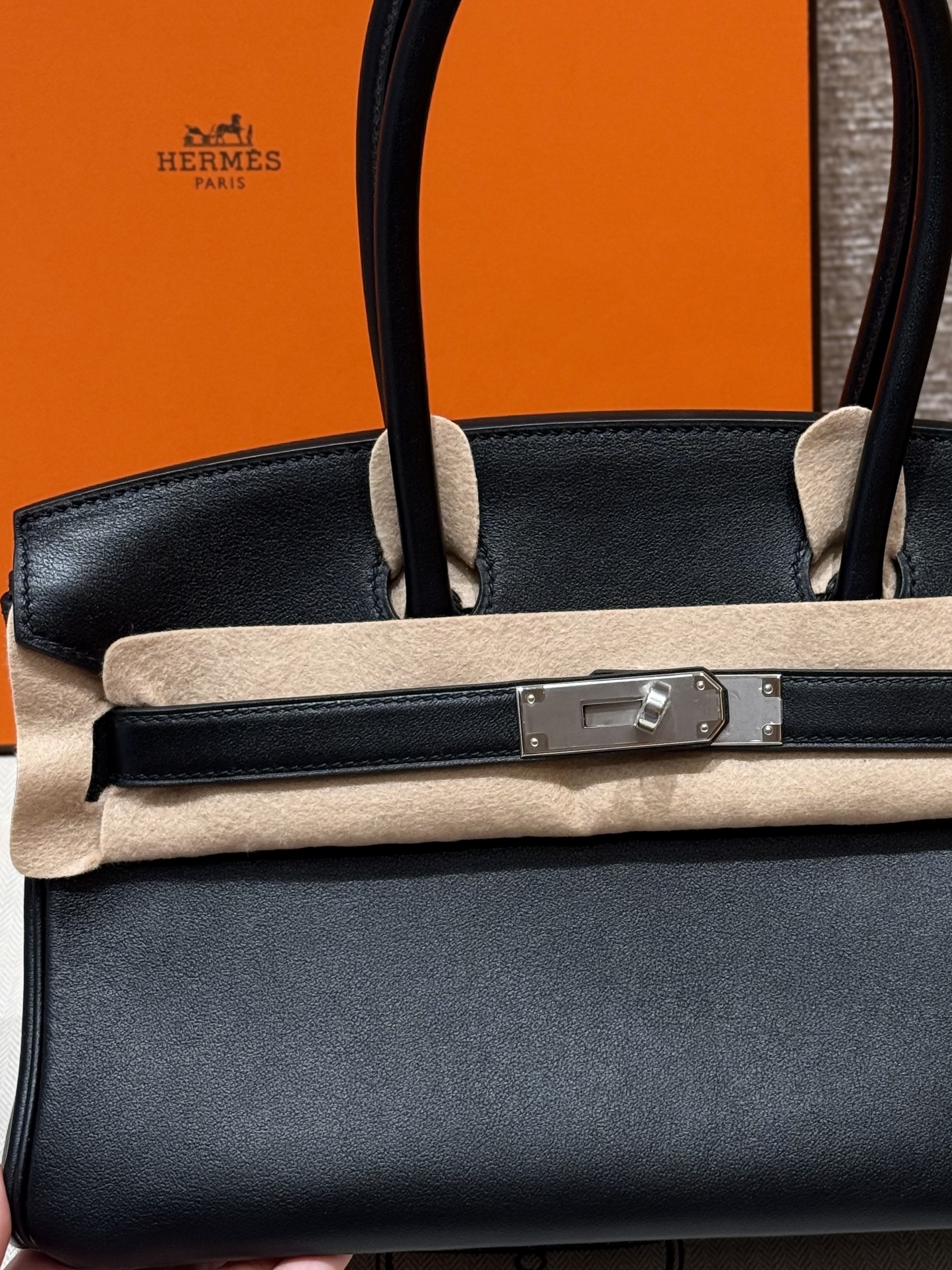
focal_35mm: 75
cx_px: 657
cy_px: 663
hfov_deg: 19.6
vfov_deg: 26.0
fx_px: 2750
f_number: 1.78
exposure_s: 1/100
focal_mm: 6.76
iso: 125
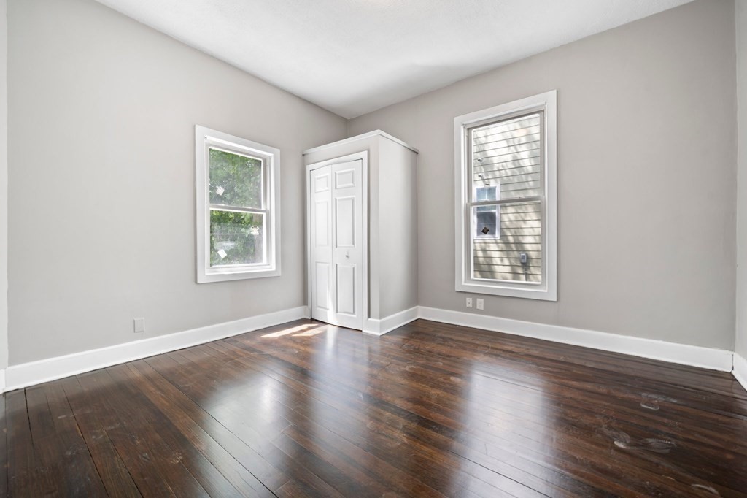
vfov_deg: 85.4
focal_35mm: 13
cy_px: 249
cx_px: 374
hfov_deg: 108.3
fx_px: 270
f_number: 7.1
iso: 100
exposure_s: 1.3
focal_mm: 13
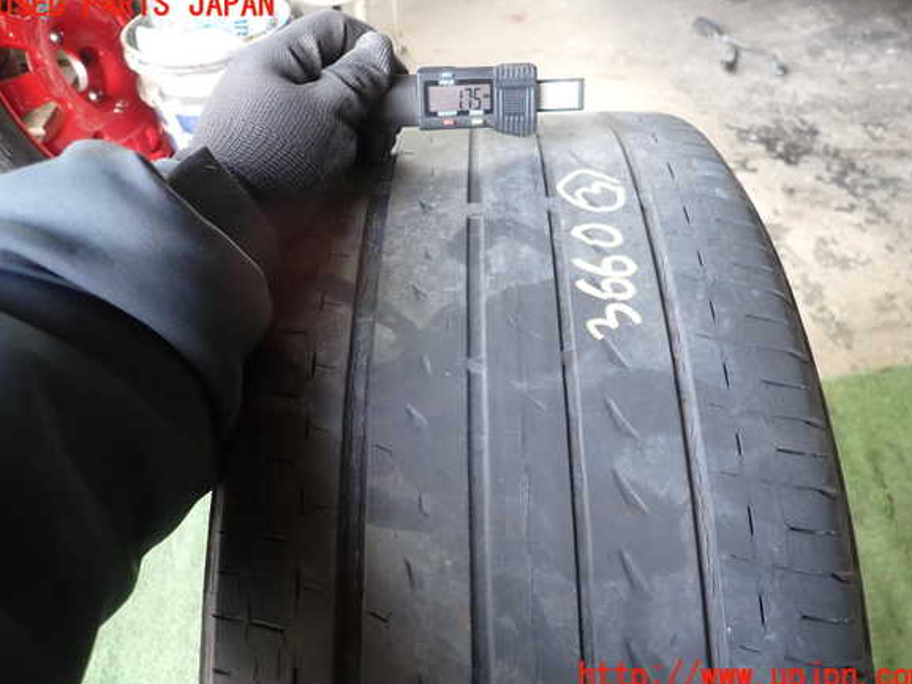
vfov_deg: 53.1
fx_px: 685
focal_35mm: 26
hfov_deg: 67.3
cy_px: 341
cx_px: 462
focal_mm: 4.5
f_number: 2
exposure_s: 1/40
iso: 200
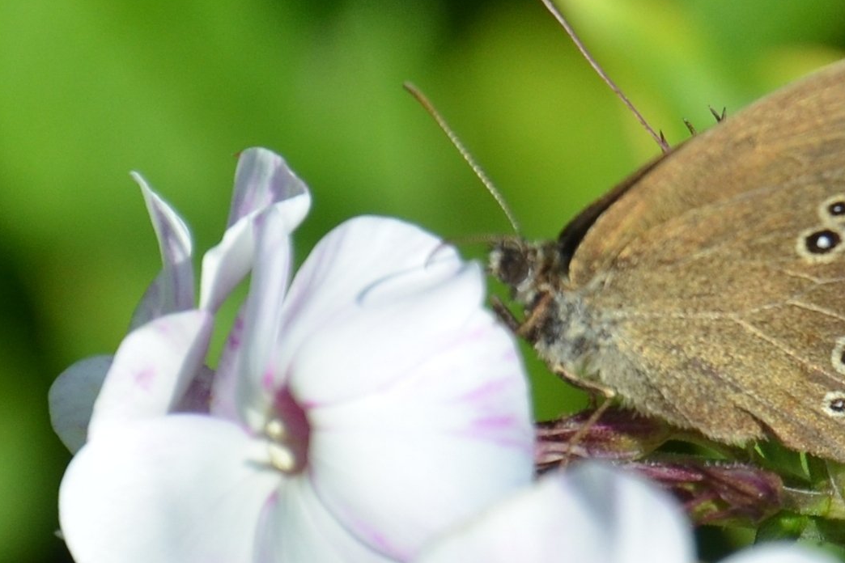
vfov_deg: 5.4
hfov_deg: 8.1
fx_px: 5957
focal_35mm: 254
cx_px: 510
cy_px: 267
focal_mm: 105
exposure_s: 1/1600
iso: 400
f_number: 5.6
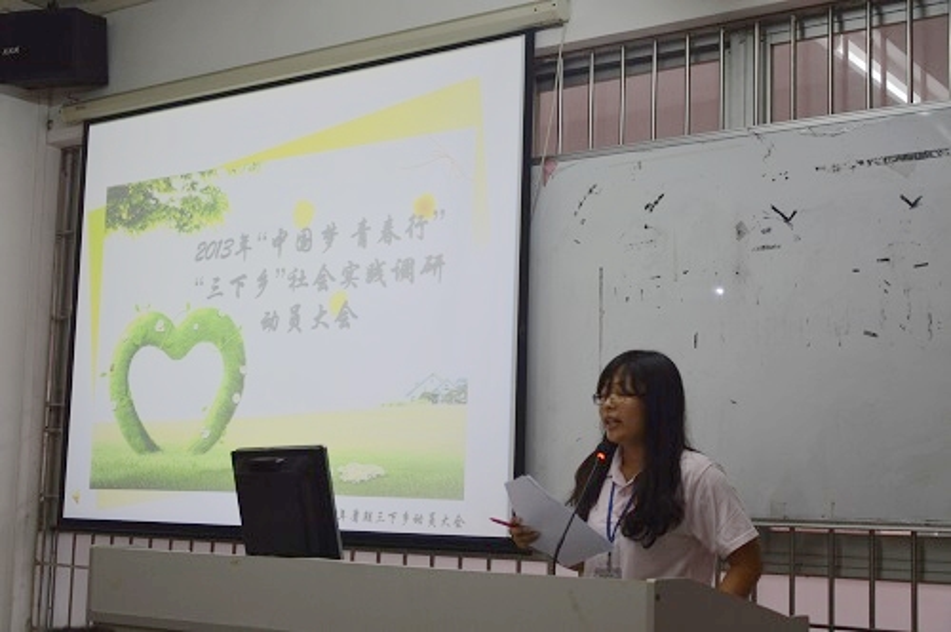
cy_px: 316
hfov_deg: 38.9
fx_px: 1345
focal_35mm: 51
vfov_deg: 26.4
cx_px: 476
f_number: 4.2
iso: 280
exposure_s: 1/40
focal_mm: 34
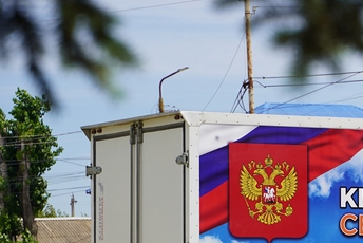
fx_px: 2250
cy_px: 217
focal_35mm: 223
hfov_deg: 9.0
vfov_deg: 6.2
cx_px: 512
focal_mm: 75
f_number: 5
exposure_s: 1/1250
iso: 100
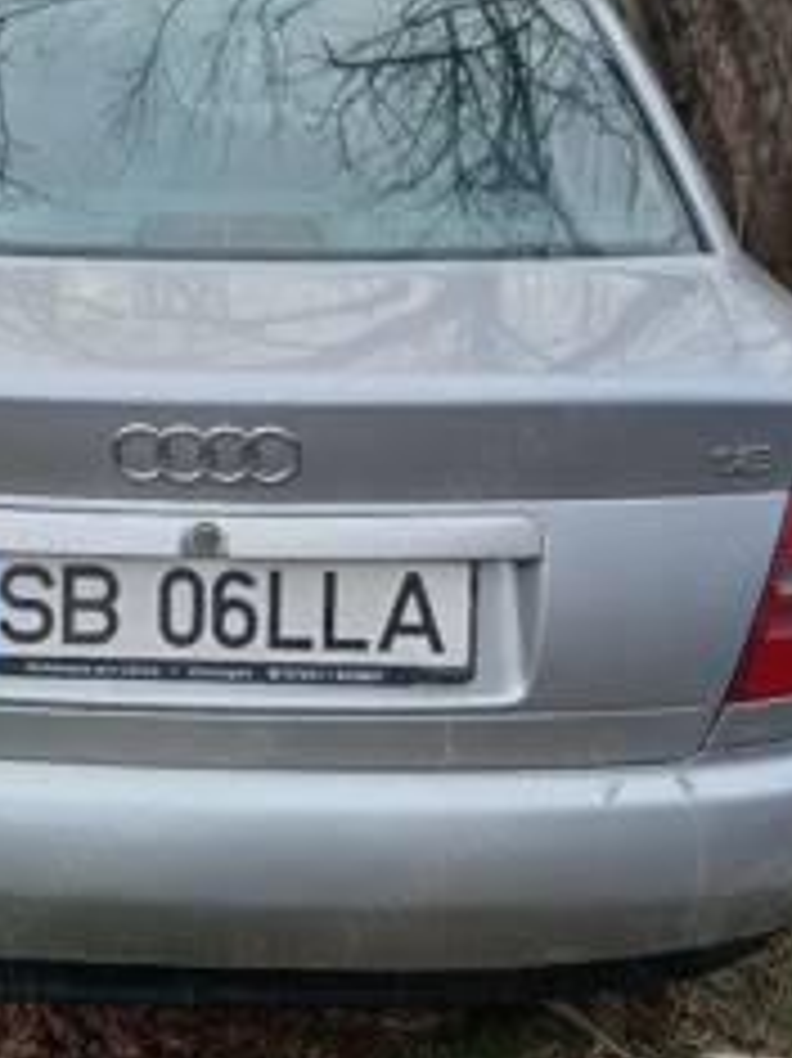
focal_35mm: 46
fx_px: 1405
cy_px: 536
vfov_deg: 41.3
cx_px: 220
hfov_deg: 31.1
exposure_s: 1/50.3
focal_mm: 3.98
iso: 32
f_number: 1.8
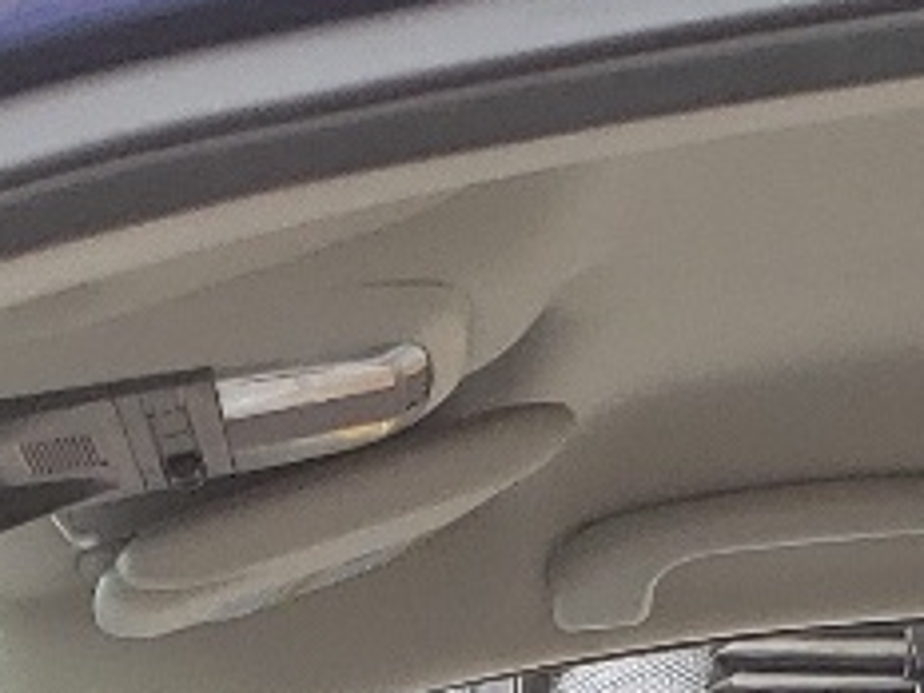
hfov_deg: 11.0
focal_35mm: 179
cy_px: 2334
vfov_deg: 7.1
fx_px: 4778
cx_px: 358
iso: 50
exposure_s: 1/286
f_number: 1.5
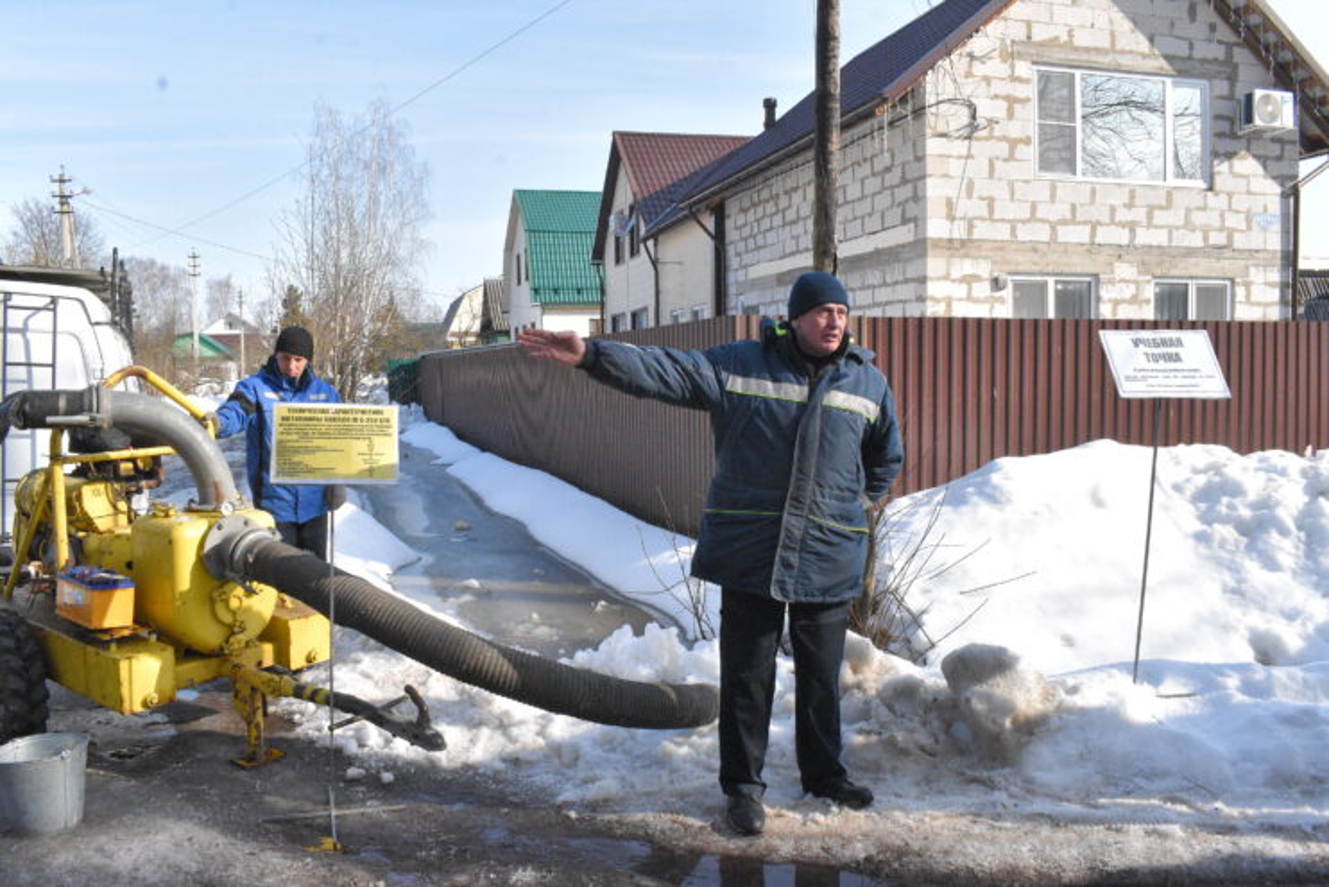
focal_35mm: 30
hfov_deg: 61.9
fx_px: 1108
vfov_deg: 43.6
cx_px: 664
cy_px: 444
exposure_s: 1/1250
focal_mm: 20
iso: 3200
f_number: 18
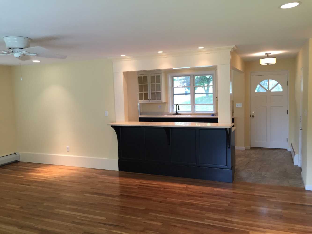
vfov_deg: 48.2
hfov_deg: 61.7
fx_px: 261
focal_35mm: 29
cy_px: 117
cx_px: 156
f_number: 2.2
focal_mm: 4.15
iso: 40
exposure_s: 1/30
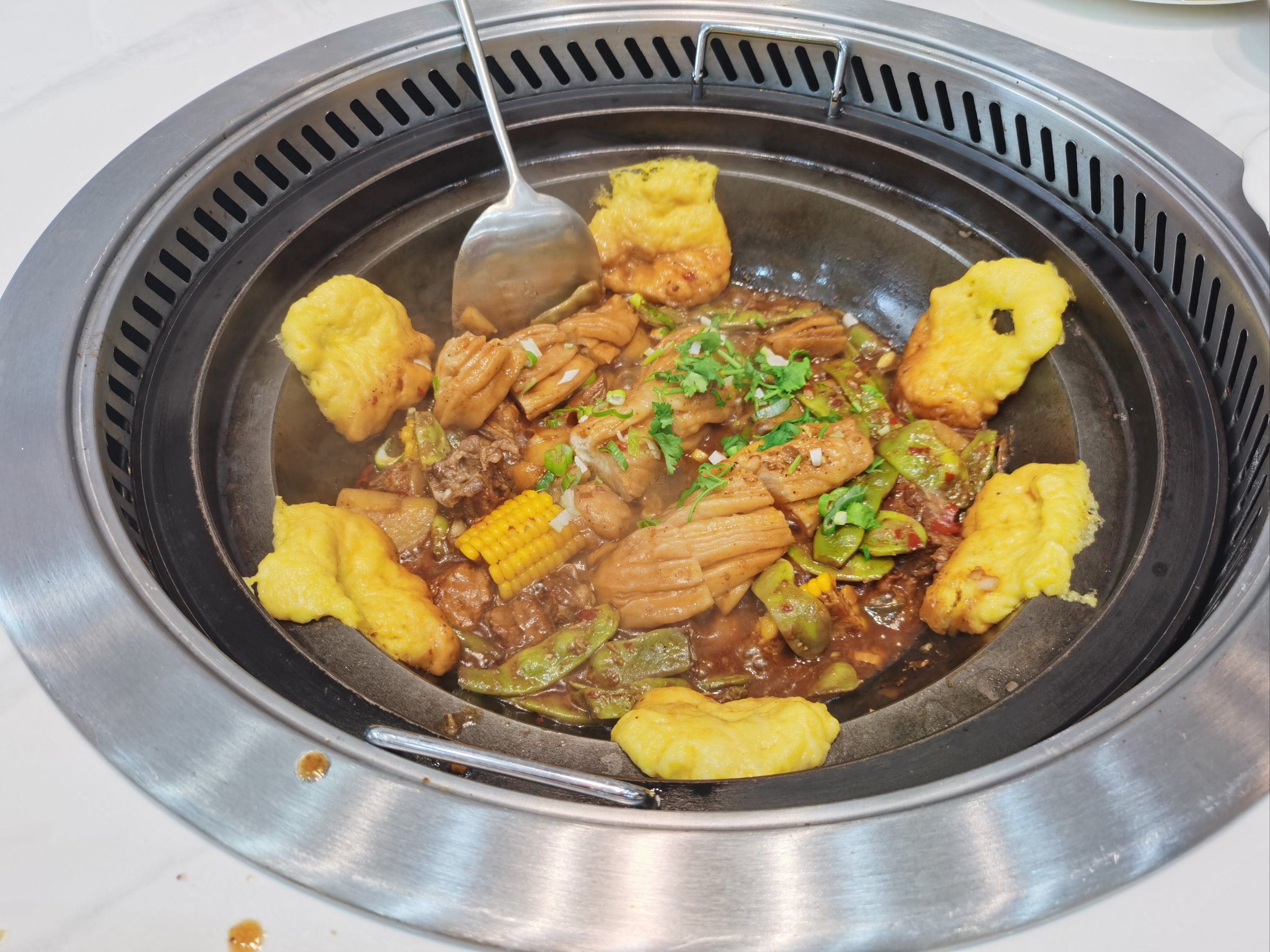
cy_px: 476
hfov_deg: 65.3
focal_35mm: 27
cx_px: 635
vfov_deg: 51.4
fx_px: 991
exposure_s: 1/100
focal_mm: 5.58
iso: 50
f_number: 1.8
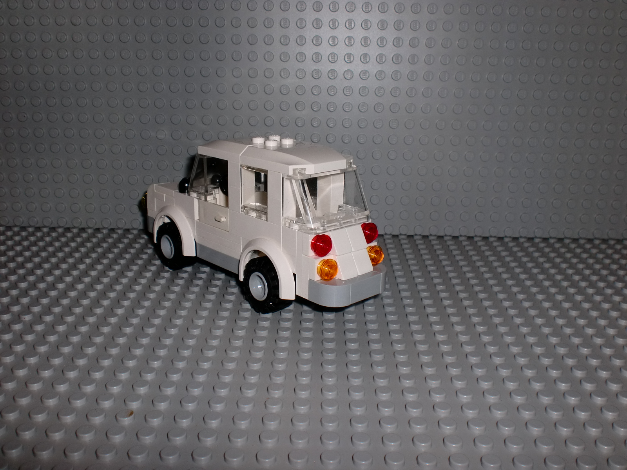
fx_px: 634
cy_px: 235
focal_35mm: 35
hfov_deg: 52.6
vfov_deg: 40.7
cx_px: 314
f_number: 5.6
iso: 64
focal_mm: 6.3
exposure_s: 1/40
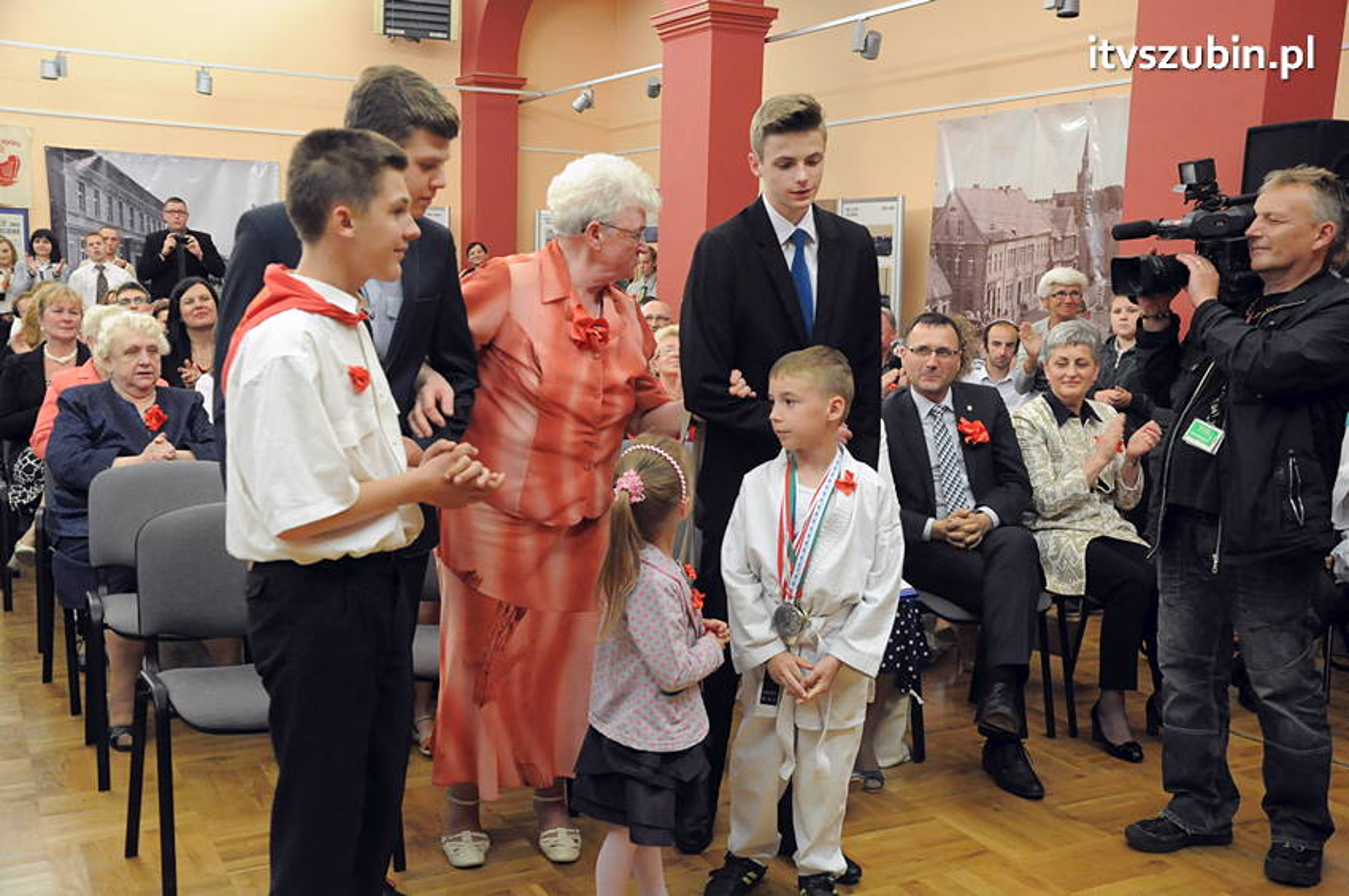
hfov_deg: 53.2
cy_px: 448
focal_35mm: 36
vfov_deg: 36.8
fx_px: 1348
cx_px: 674
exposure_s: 1/80
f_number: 5.6
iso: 2500
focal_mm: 24
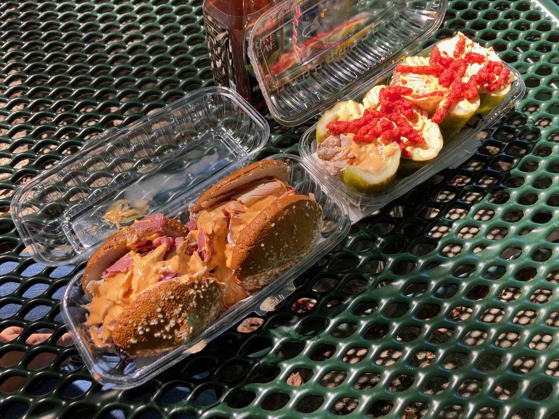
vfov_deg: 49.7
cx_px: 280
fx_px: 452
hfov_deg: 63.4
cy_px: 210
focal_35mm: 28
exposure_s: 1/148
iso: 20
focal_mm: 3.99
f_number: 1.8
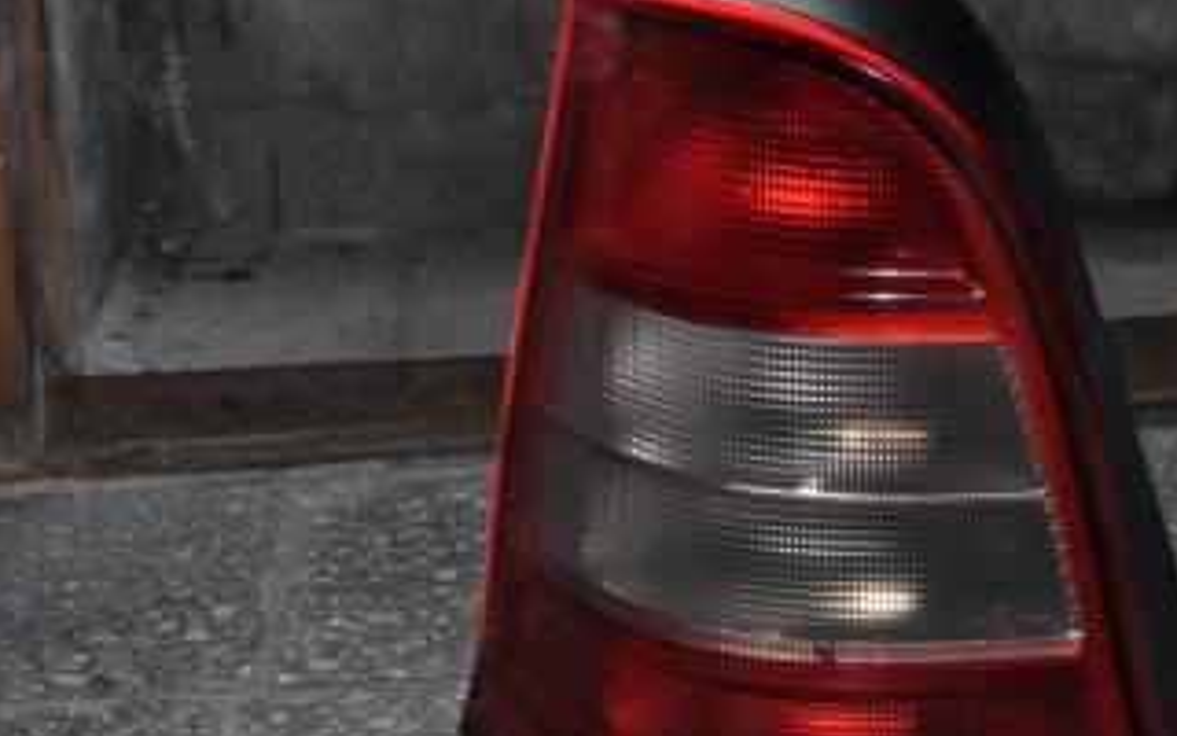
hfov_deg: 32.9
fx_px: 1989
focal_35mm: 62
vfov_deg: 20.9
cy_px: 427
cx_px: 669
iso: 200
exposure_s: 1/200
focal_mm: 26
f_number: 10
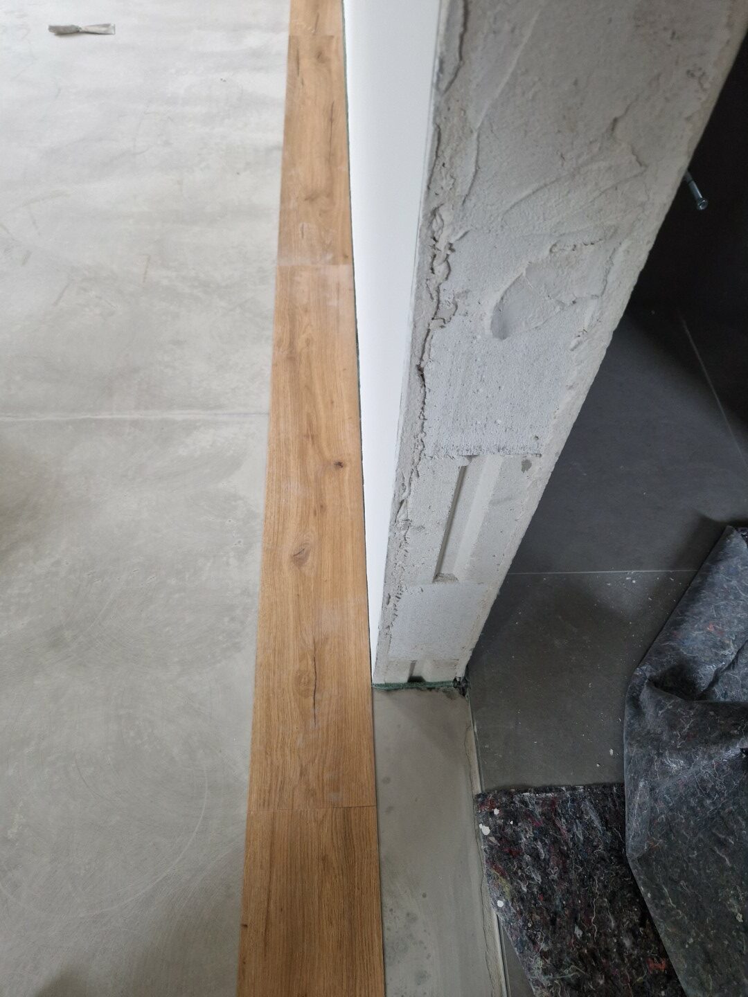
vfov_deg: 73.9
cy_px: 498
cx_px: 374
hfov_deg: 58.9
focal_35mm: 23
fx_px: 663
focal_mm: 5.4
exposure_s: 1/100
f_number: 1.8
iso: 50
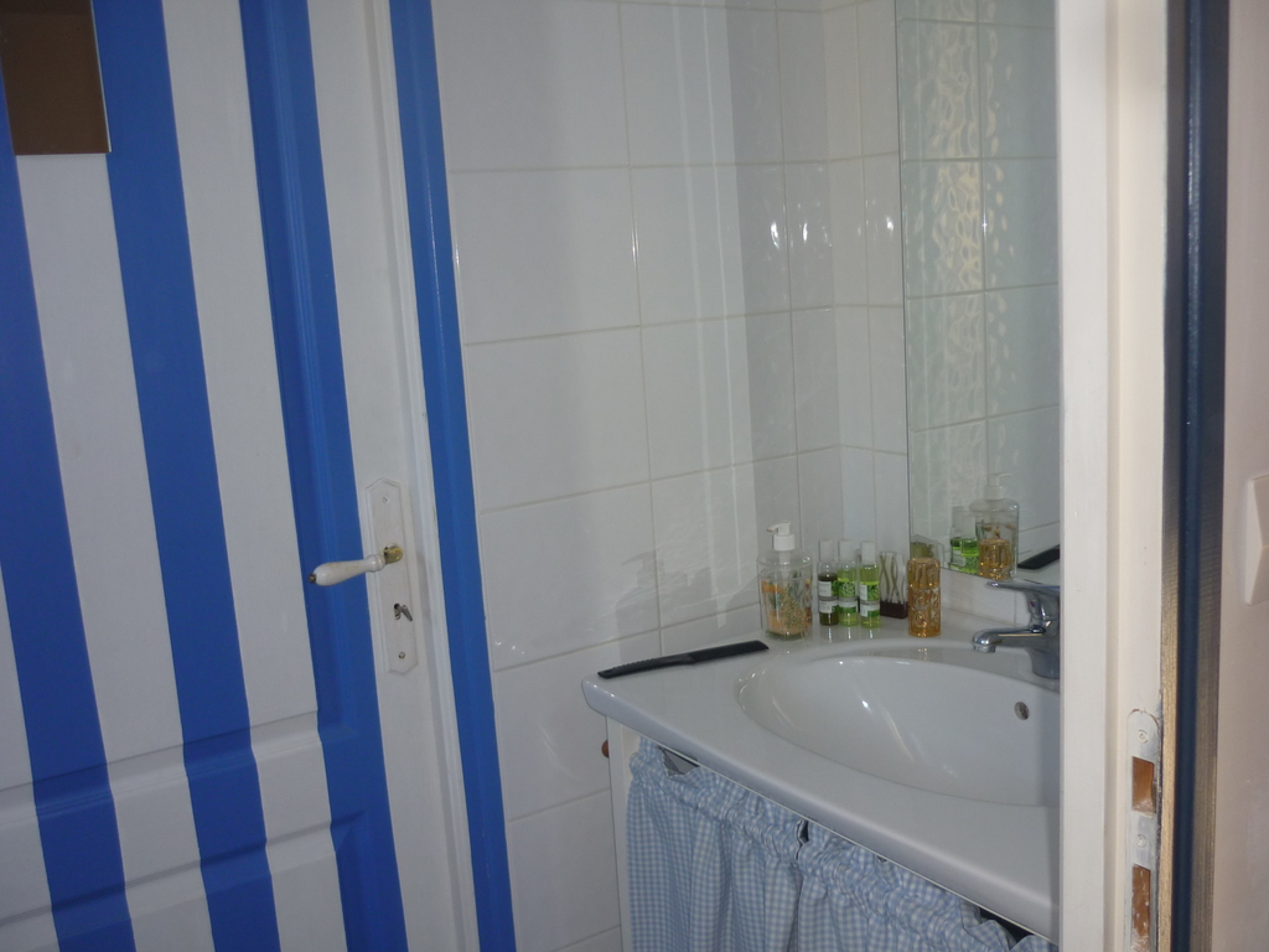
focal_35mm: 33
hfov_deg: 55.4
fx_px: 1210
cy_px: 476
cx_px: 634
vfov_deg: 42.9
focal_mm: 5.5
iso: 100
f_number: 2.8
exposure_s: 1/30
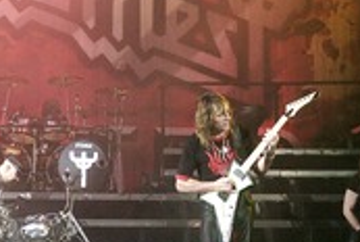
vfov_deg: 18.0
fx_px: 761
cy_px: 114
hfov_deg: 26.5
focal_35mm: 76
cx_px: 137
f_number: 6.3
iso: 800
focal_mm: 22
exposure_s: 1/160
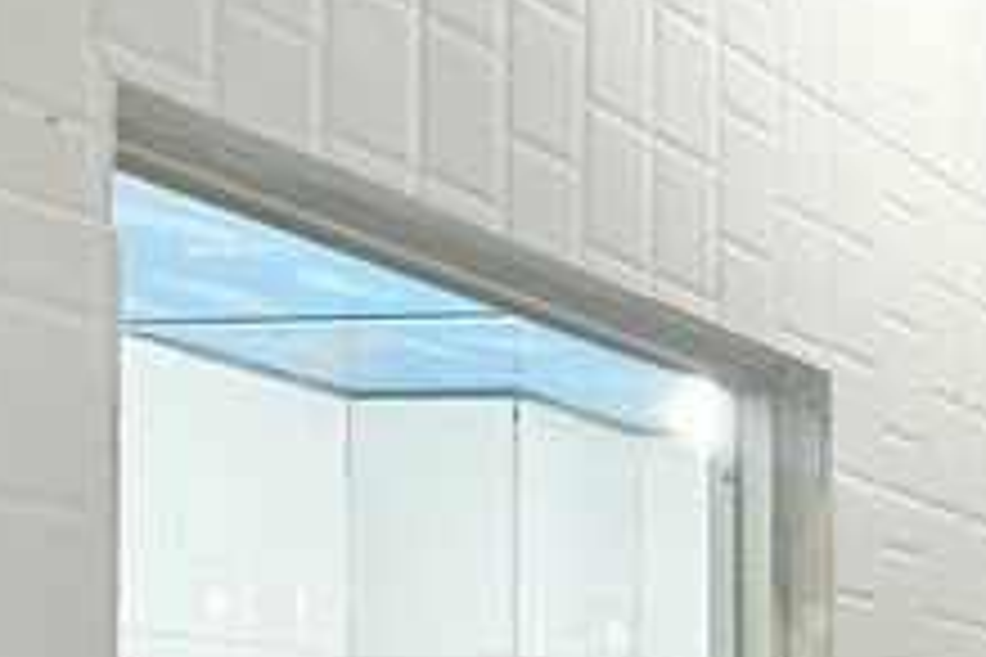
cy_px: 873
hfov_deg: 17.9
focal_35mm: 68
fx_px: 1862
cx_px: 2062
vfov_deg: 18.5
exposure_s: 1/50
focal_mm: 2.22
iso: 200
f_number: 2.2
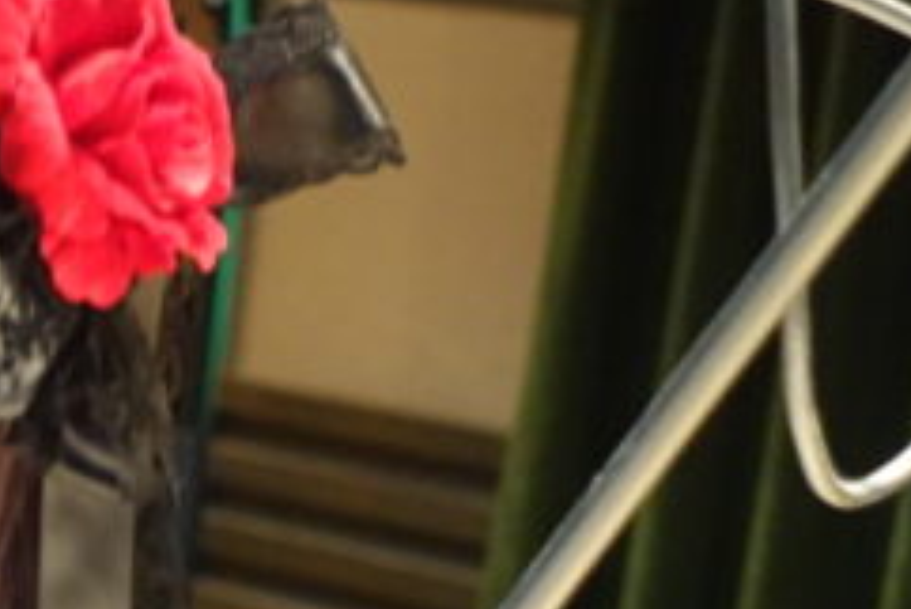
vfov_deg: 7.8
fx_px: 4406
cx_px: -771
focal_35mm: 174
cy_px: 770
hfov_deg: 11.0
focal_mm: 15.1
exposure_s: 1/50
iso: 1600
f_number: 2.8
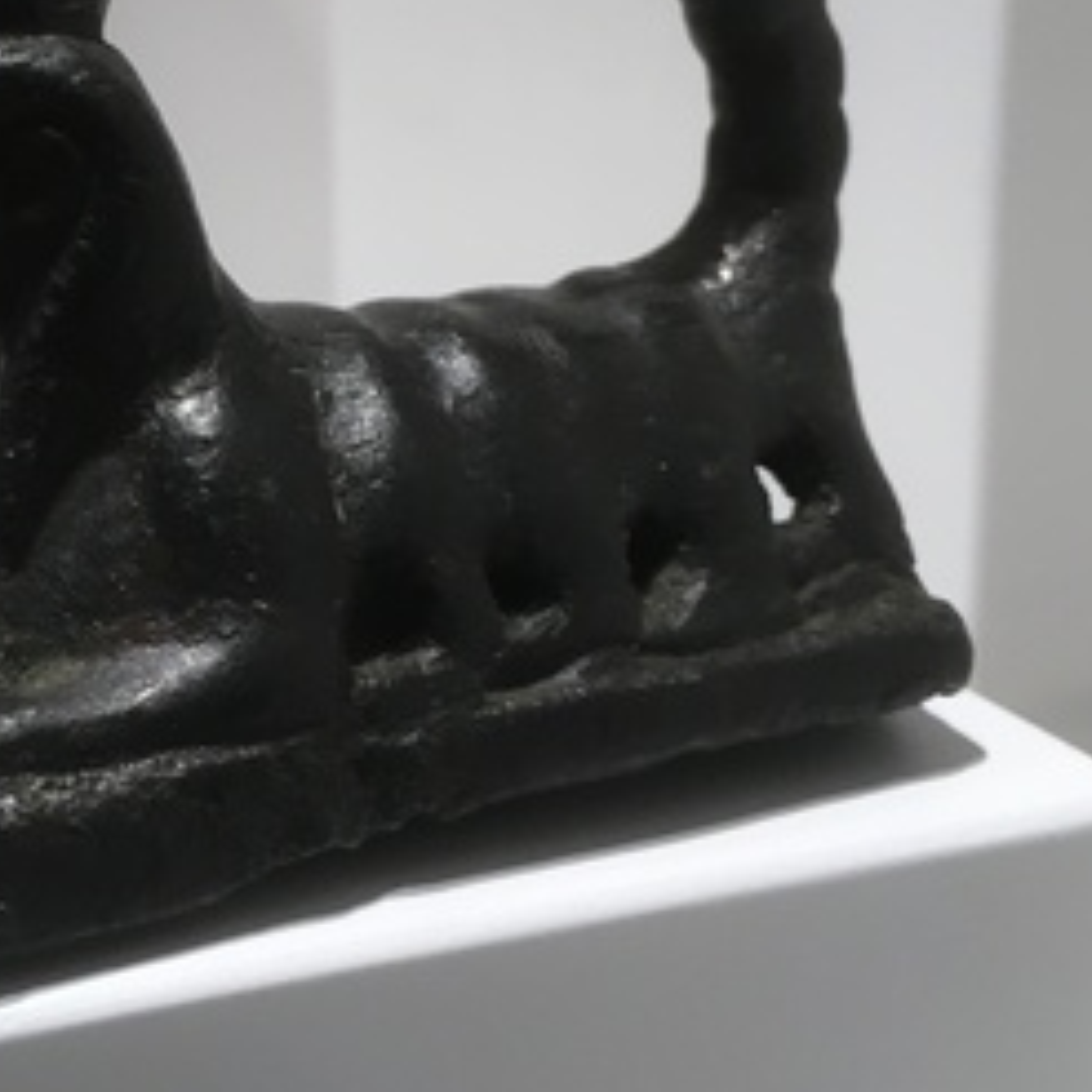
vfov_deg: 28.1
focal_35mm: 61
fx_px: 2177
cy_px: 479
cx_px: 200
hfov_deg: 27.5
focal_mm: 4.15
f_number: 2.2
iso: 25
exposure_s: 1/33
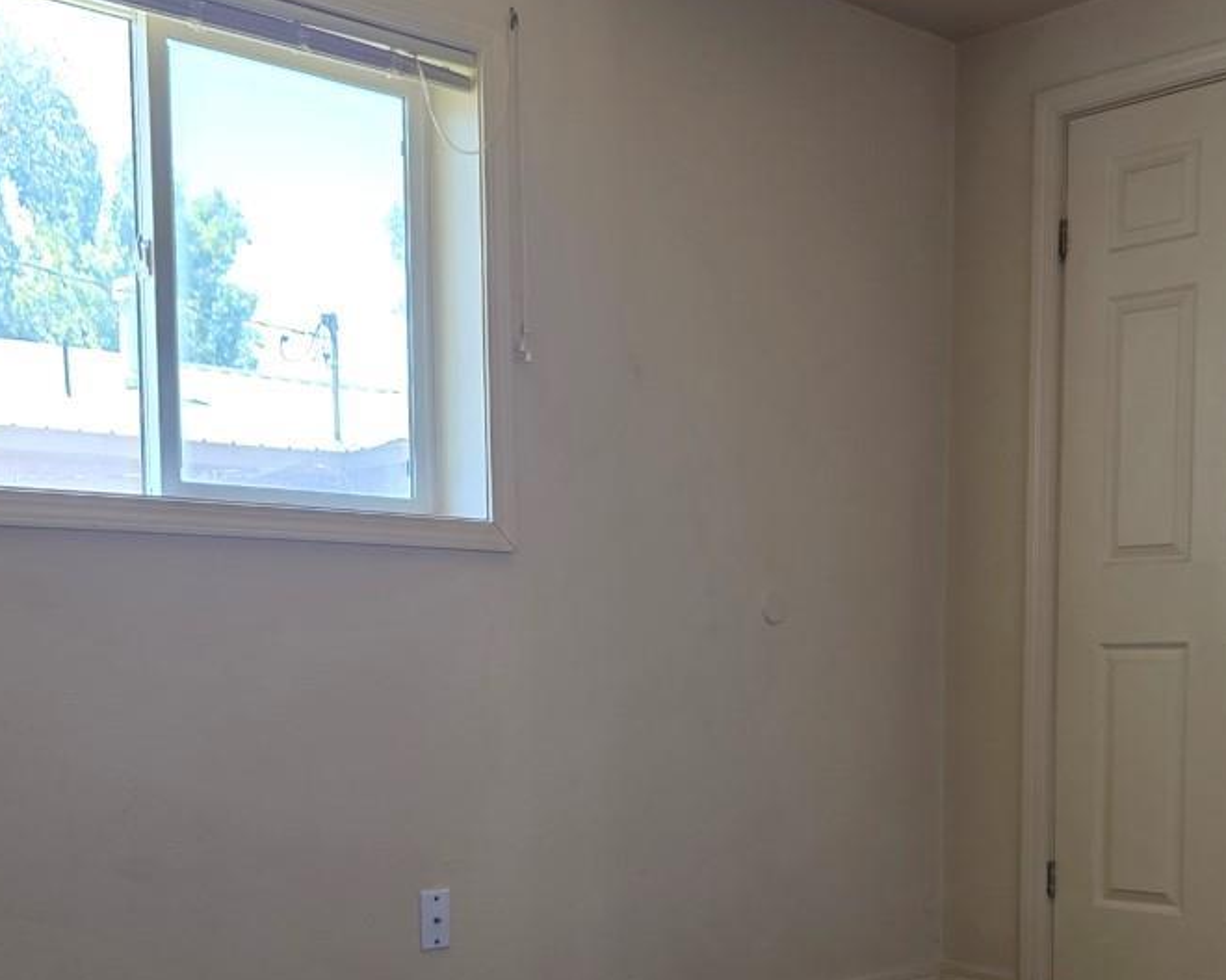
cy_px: 772
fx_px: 1778
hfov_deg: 38.0
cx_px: 539
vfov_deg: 30.2
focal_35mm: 49
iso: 320
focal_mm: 6.3
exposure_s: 1/120
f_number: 1.7
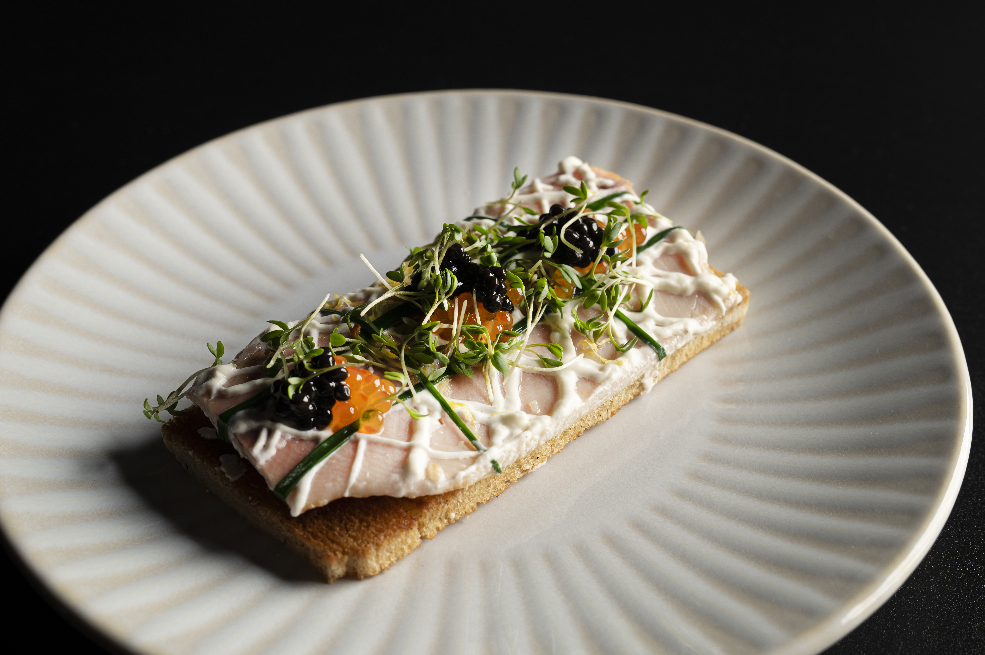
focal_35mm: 50
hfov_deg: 39.6
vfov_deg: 27.0
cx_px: 492
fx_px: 1367
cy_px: 328
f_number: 9
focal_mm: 50
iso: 100
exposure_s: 1/160
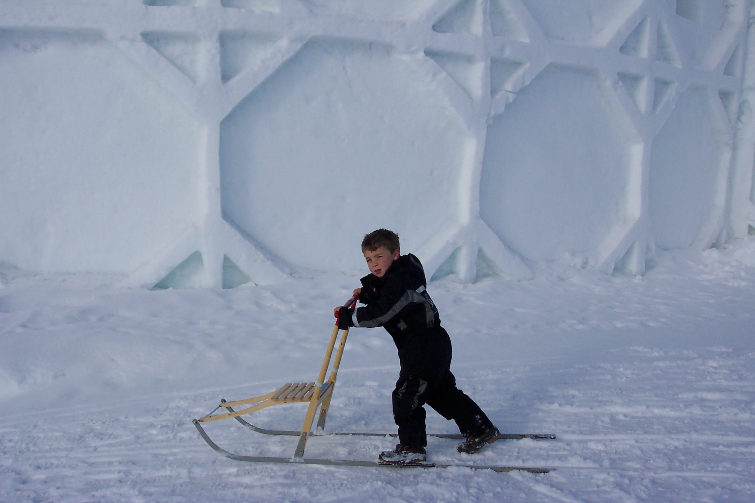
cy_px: 252
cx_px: 378
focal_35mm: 38
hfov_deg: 50.7
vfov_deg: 35.1
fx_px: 797
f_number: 4.8
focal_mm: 8
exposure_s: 1/1000
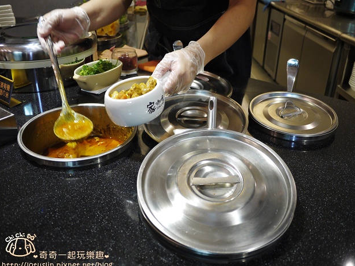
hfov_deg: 61.7
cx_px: 181
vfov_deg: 48.2
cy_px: 133
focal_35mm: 29
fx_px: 297
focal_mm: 14
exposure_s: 1/60
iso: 200
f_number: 2.5
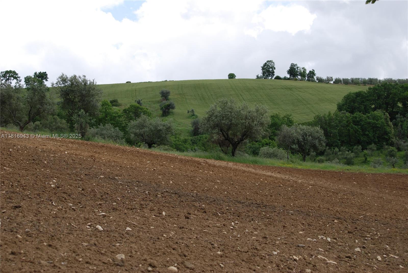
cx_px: 204
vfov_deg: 16.6
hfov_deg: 24.6
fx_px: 936
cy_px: 136
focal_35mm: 82
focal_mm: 55
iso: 100
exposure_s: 1/200
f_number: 8
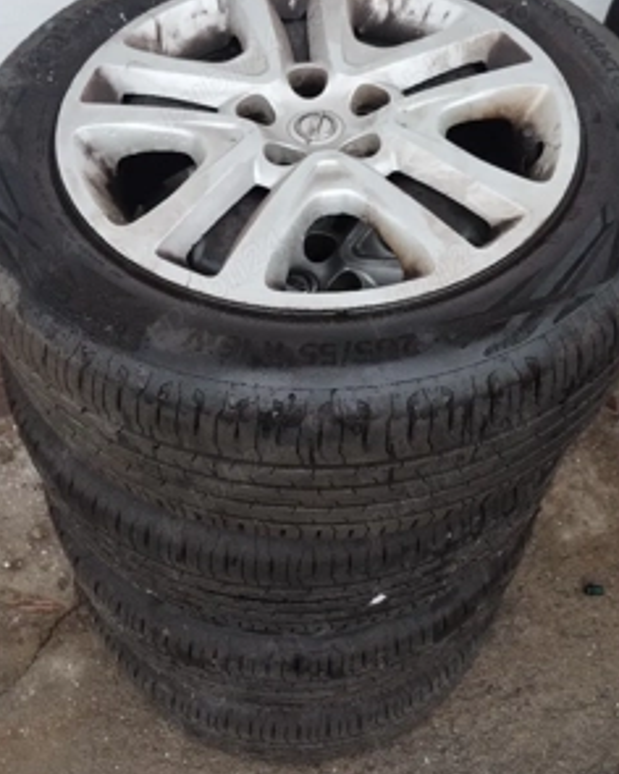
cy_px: 296
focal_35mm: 37
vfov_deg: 48.7
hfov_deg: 40.1
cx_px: 296
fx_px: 847
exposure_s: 1/50
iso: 100
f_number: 1.8
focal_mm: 4.27
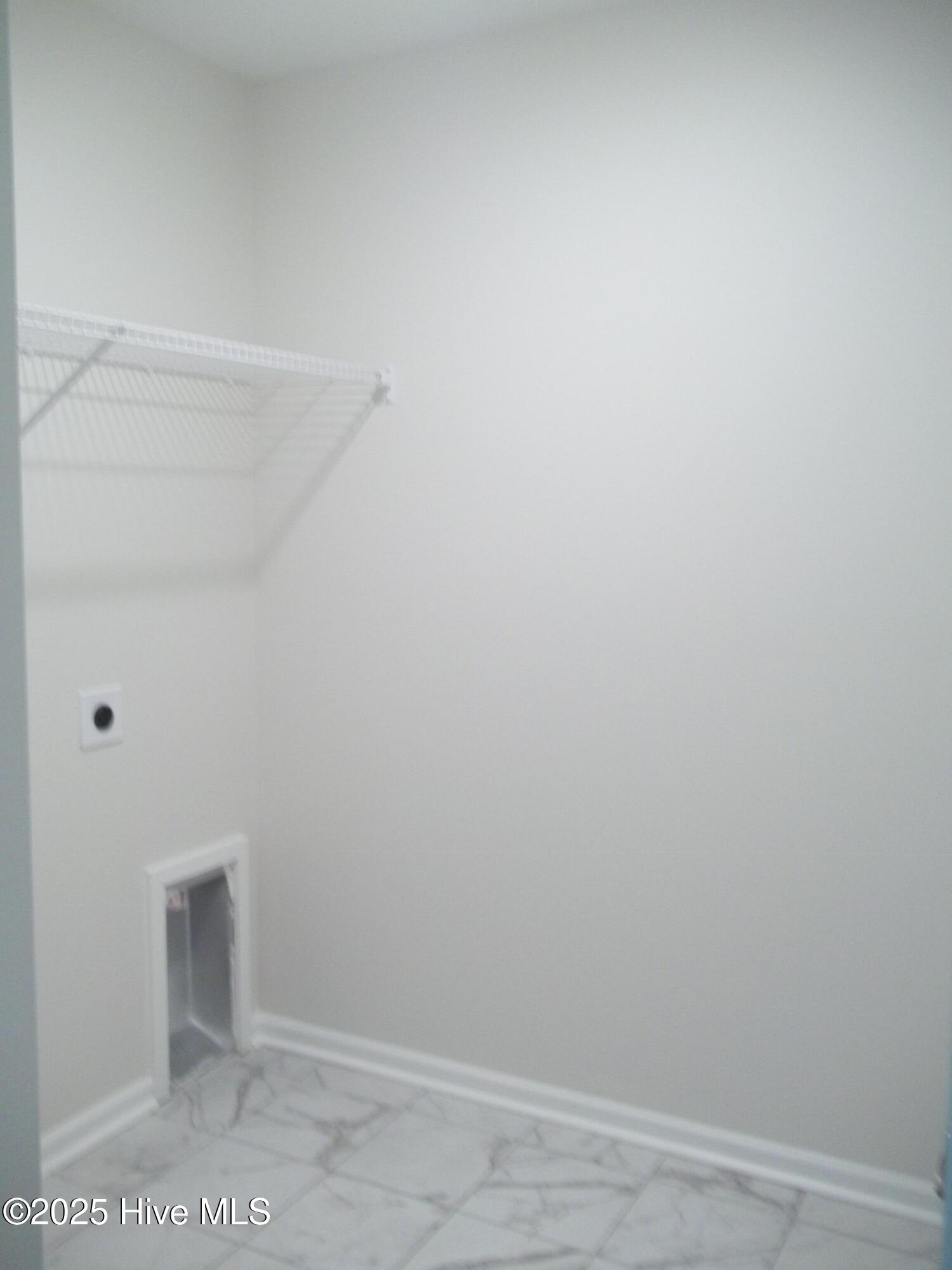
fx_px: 1173
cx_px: 476
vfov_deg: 56.8
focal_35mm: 32
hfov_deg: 44.2
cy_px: 635
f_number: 2.9
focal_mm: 5.7
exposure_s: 1/20
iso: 160
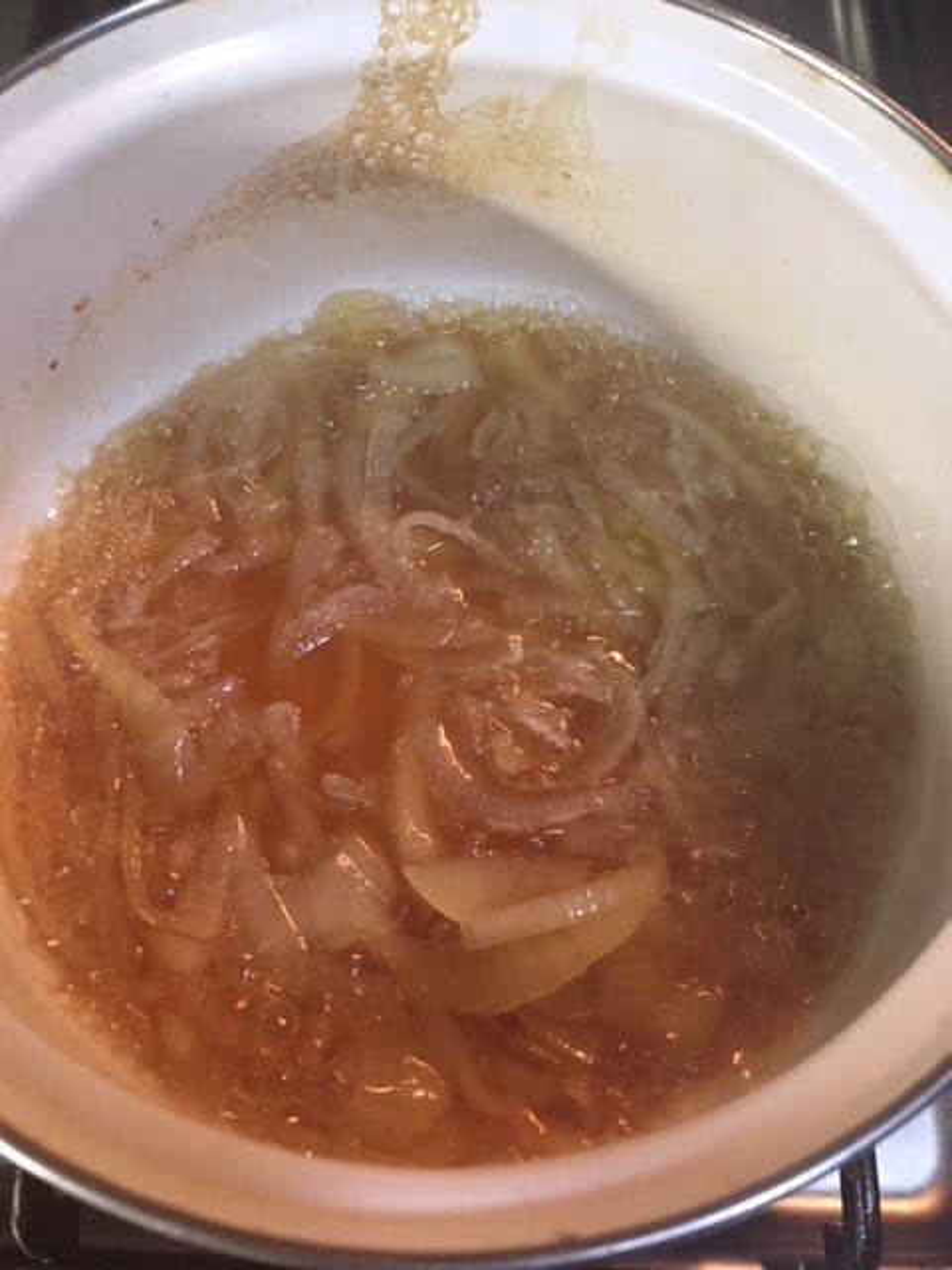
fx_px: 1063
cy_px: 635
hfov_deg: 48.2
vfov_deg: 61.7
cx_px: 476
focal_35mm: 29
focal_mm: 4.15
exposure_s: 1/20
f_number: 2.2
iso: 200
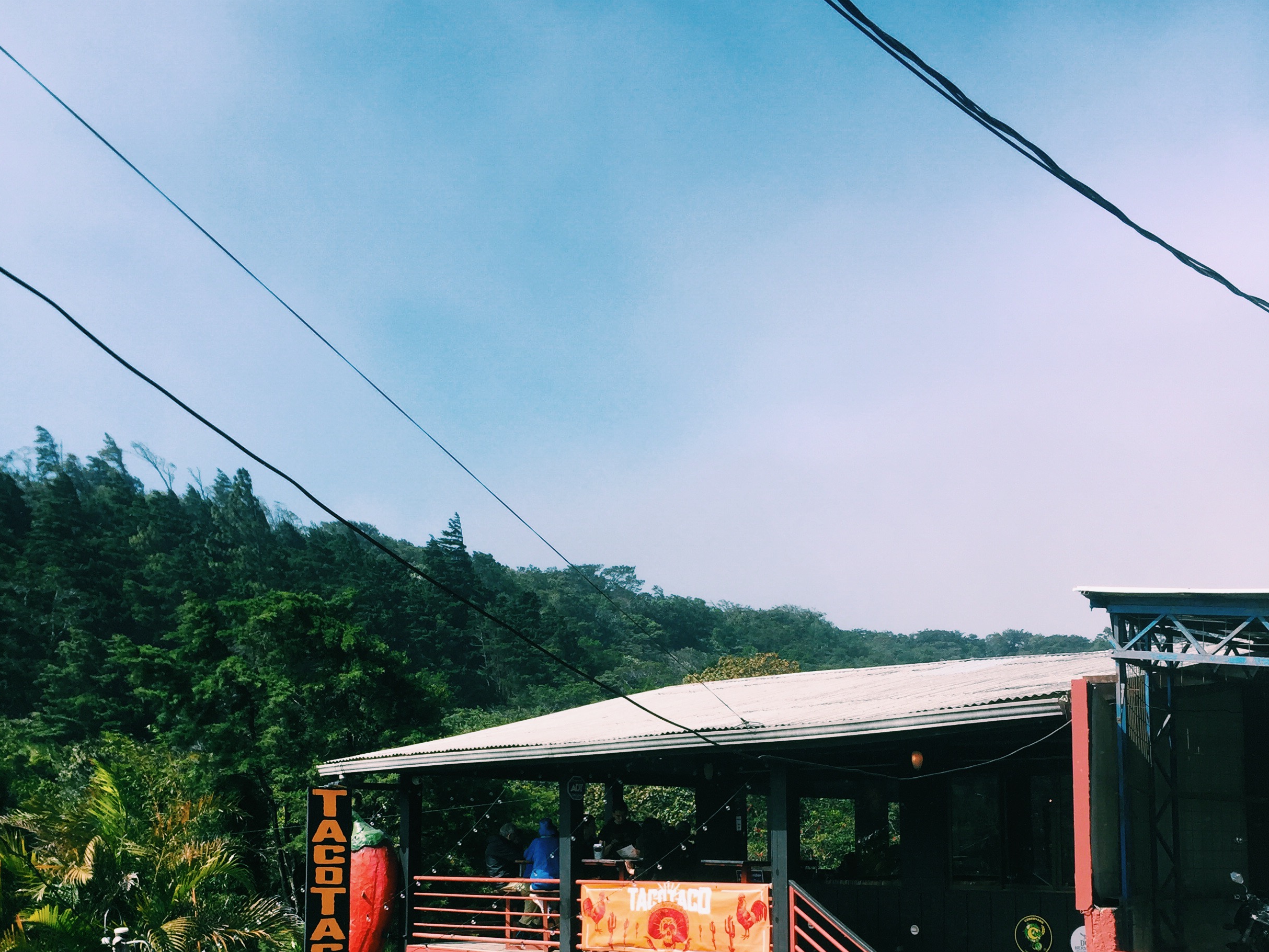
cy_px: 792
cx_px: 635
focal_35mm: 39
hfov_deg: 47.9
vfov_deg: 35.4
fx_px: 1430
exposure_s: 1/1276
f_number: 2.2
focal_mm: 4.15
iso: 32
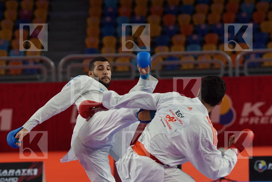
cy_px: 91
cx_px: 136
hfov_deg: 10.2
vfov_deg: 6.8
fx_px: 1530
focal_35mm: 202
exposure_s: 1/2000
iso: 3200
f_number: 3.2
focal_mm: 135
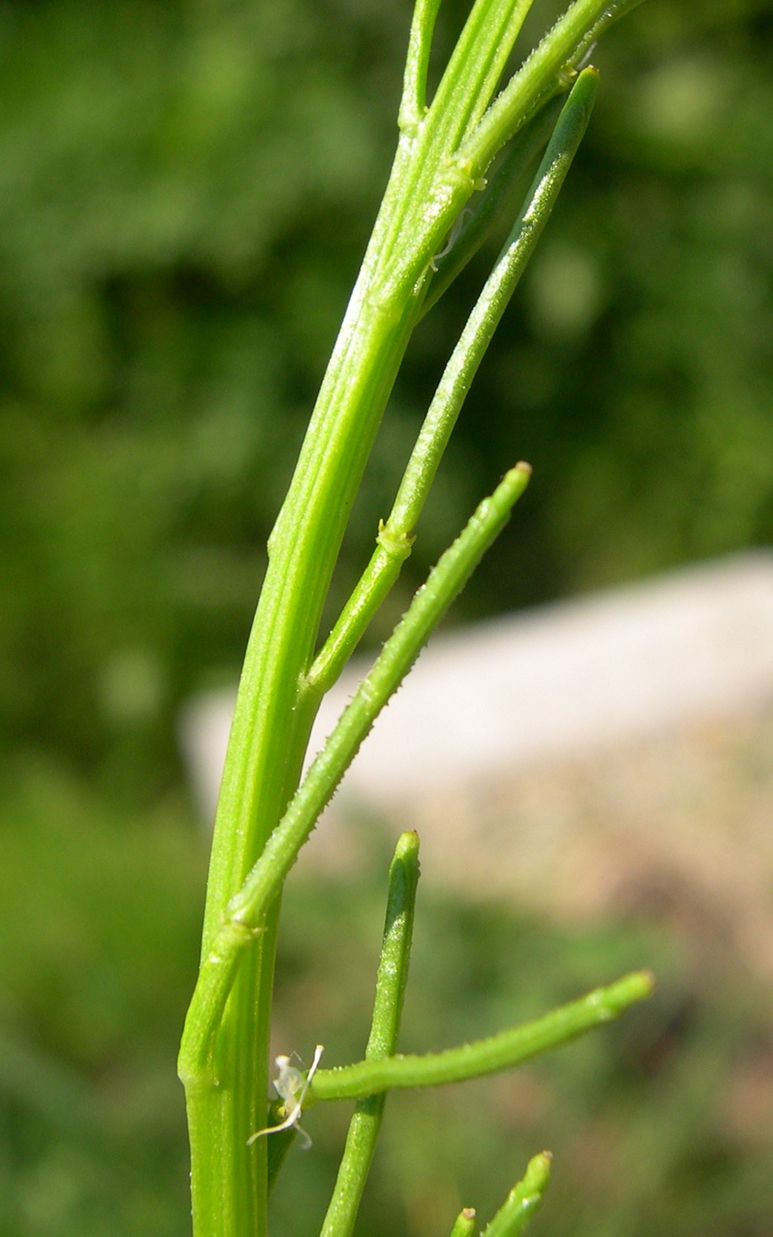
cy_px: 623
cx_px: 421
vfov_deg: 48.2
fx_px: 1382
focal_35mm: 41
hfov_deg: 31.2
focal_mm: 8
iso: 100
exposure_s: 1/168
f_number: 7.6
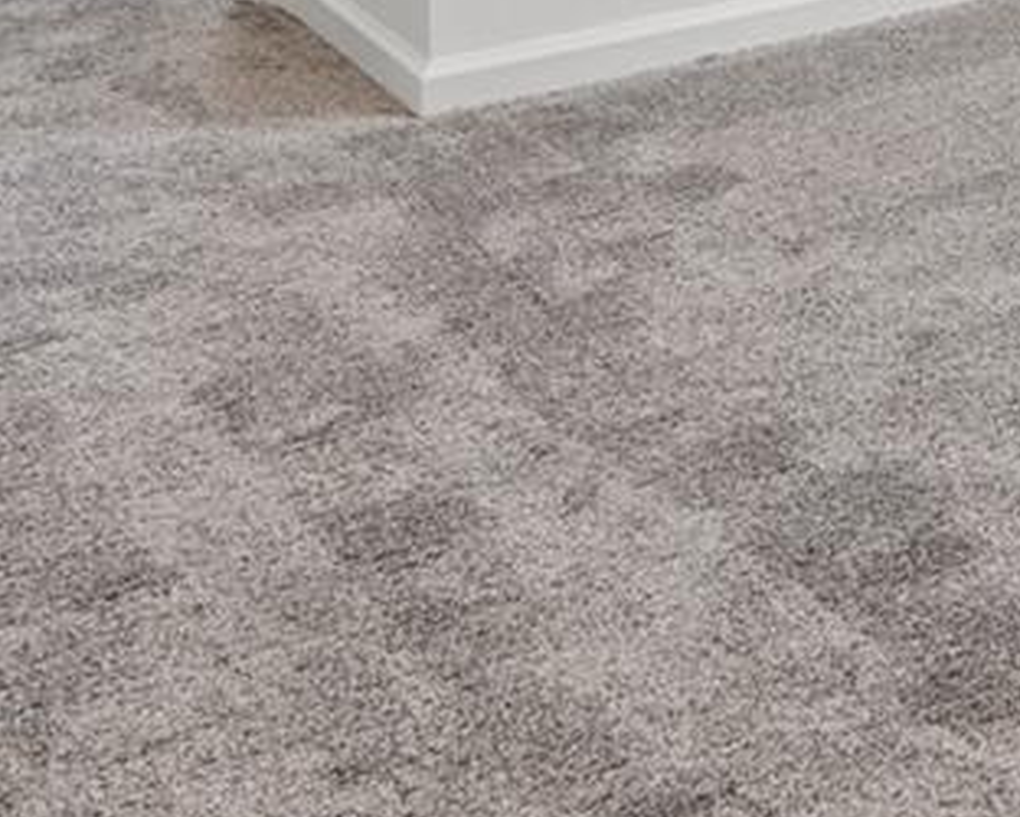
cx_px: 1615
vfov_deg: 17.0
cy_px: -585
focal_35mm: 77
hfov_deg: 20.4
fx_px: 2326
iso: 100
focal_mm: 16
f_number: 9
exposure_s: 1/3
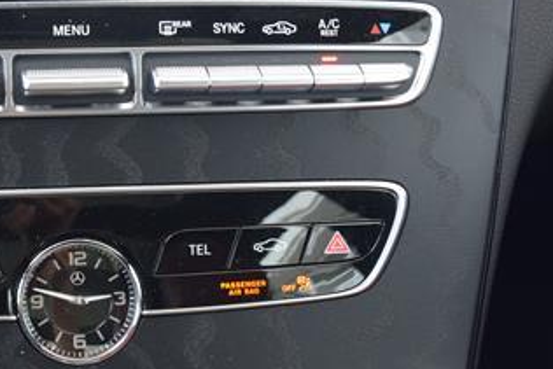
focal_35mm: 91
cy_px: 136
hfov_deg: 21.8
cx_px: 44
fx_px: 1398
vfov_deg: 15.0
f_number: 4
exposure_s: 1/60
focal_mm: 24
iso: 720
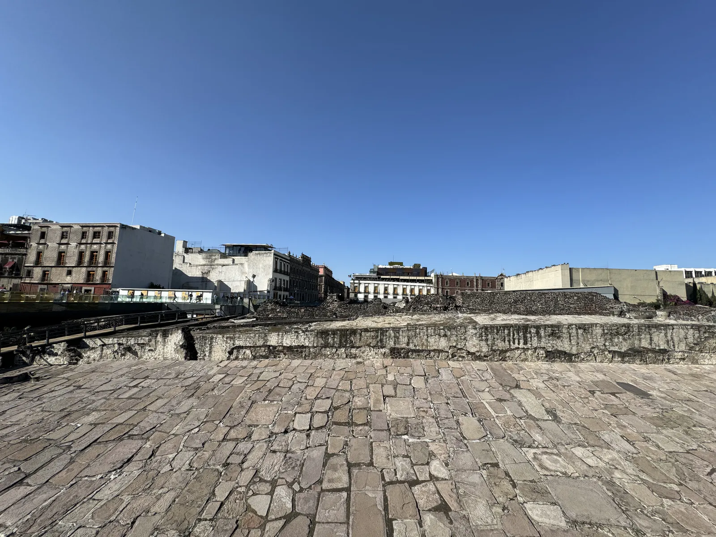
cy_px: 268
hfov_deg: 102.1
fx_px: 290
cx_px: 358
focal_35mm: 14
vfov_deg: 85.7
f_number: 2.2
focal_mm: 2.22
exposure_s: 1/1927
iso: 40
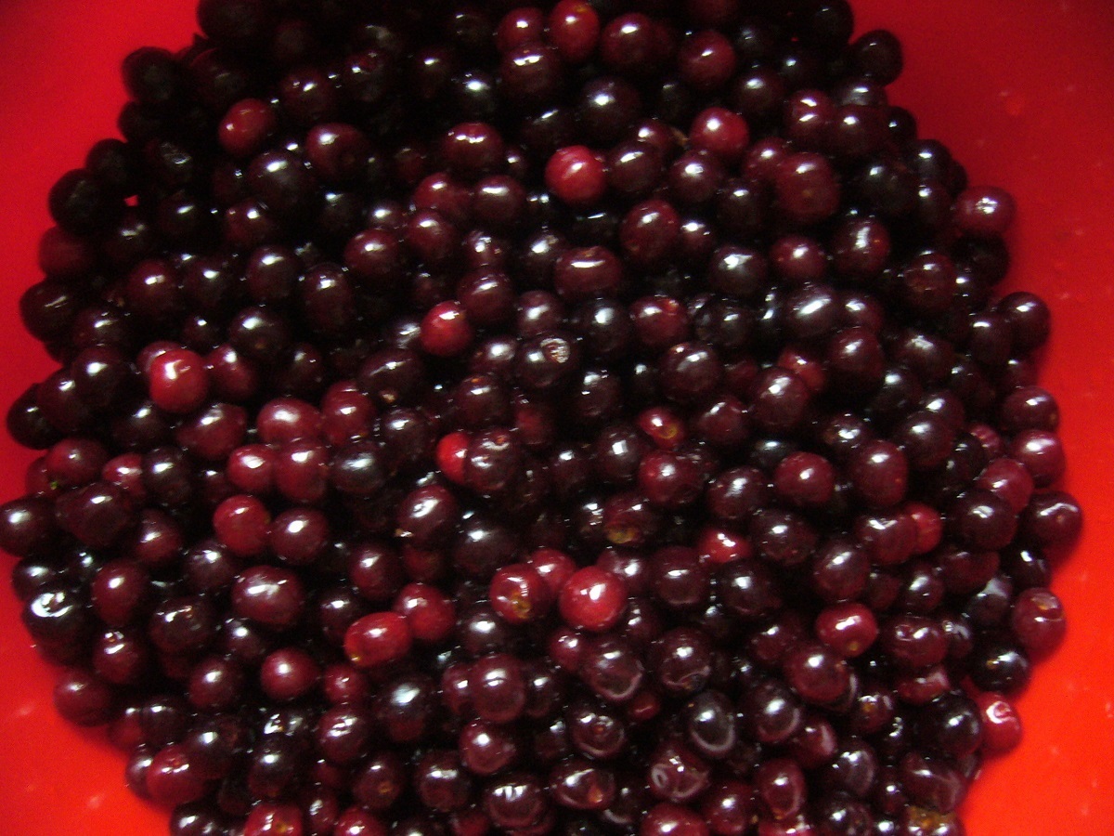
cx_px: 557
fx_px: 1126
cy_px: 418
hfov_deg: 52.6
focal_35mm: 35
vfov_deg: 40.7
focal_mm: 5.8
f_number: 2.8
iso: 200
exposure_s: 1/8
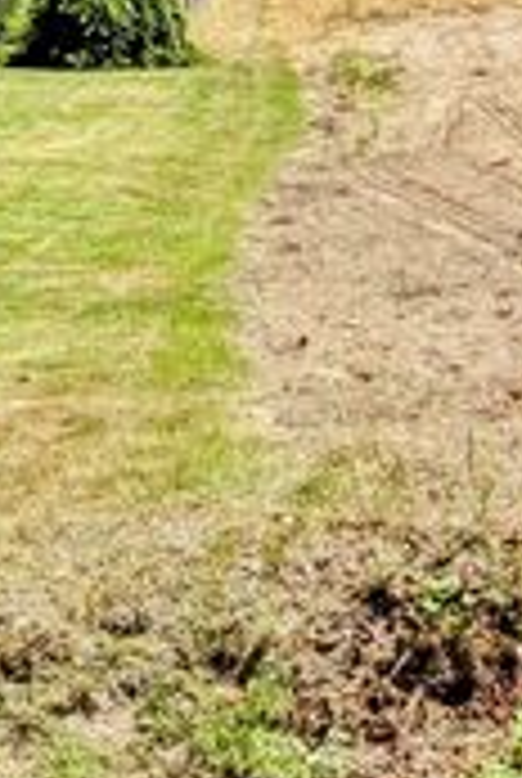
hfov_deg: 14.5
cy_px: 38
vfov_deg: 24.1
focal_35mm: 81
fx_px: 1755
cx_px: 990
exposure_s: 1/2611
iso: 57
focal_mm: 4.38
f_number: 1.73
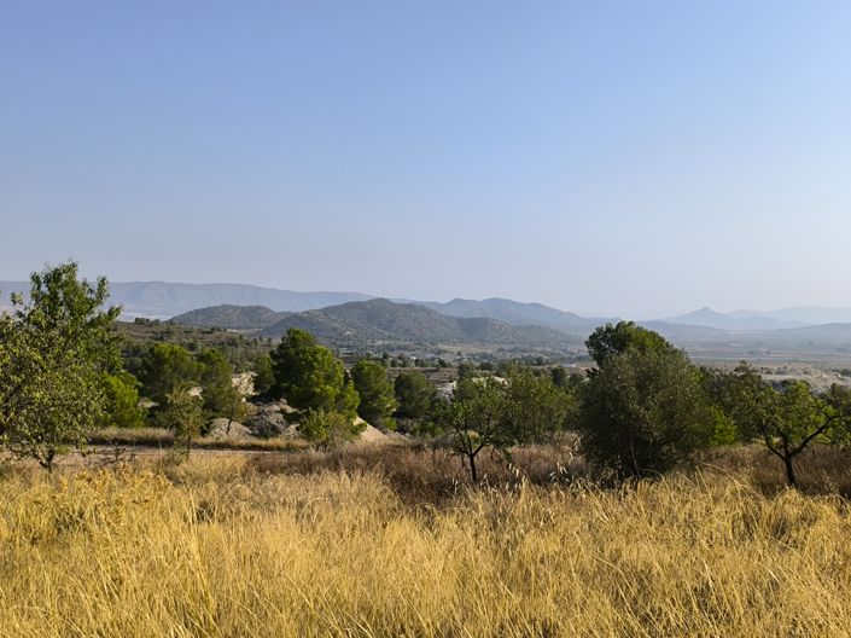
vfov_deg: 40.7
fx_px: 860
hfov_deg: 52.6
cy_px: 319
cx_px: 426
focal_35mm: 35
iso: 50
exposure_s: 1/866
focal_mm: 6.14
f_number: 1.65
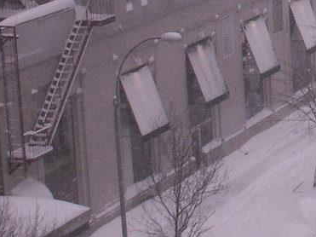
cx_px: 508
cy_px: -117
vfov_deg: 9.5
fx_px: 1378
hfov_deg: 12.3
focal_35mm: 151
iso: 50
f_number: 5.6
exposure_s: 1/200
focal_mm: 5.86
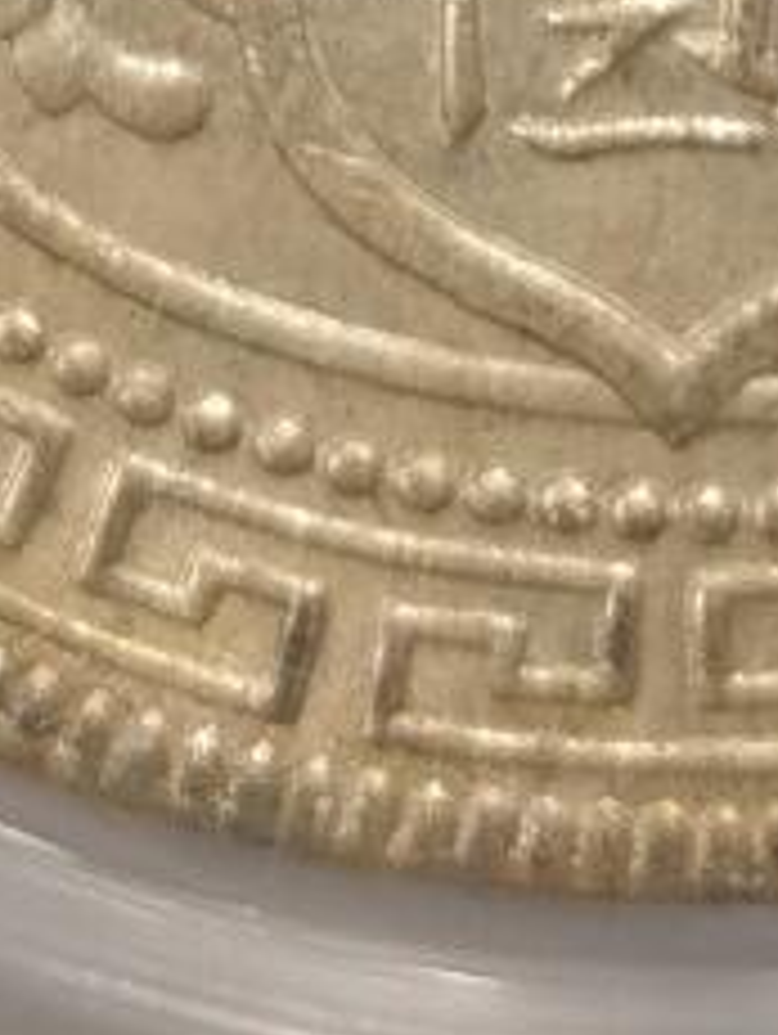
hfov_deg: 3.5
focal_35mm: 422
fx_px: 12623
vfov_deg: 4.5
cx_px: 720
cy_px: -2066
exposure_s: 1/100
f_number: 16
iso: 100
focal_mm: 5.56
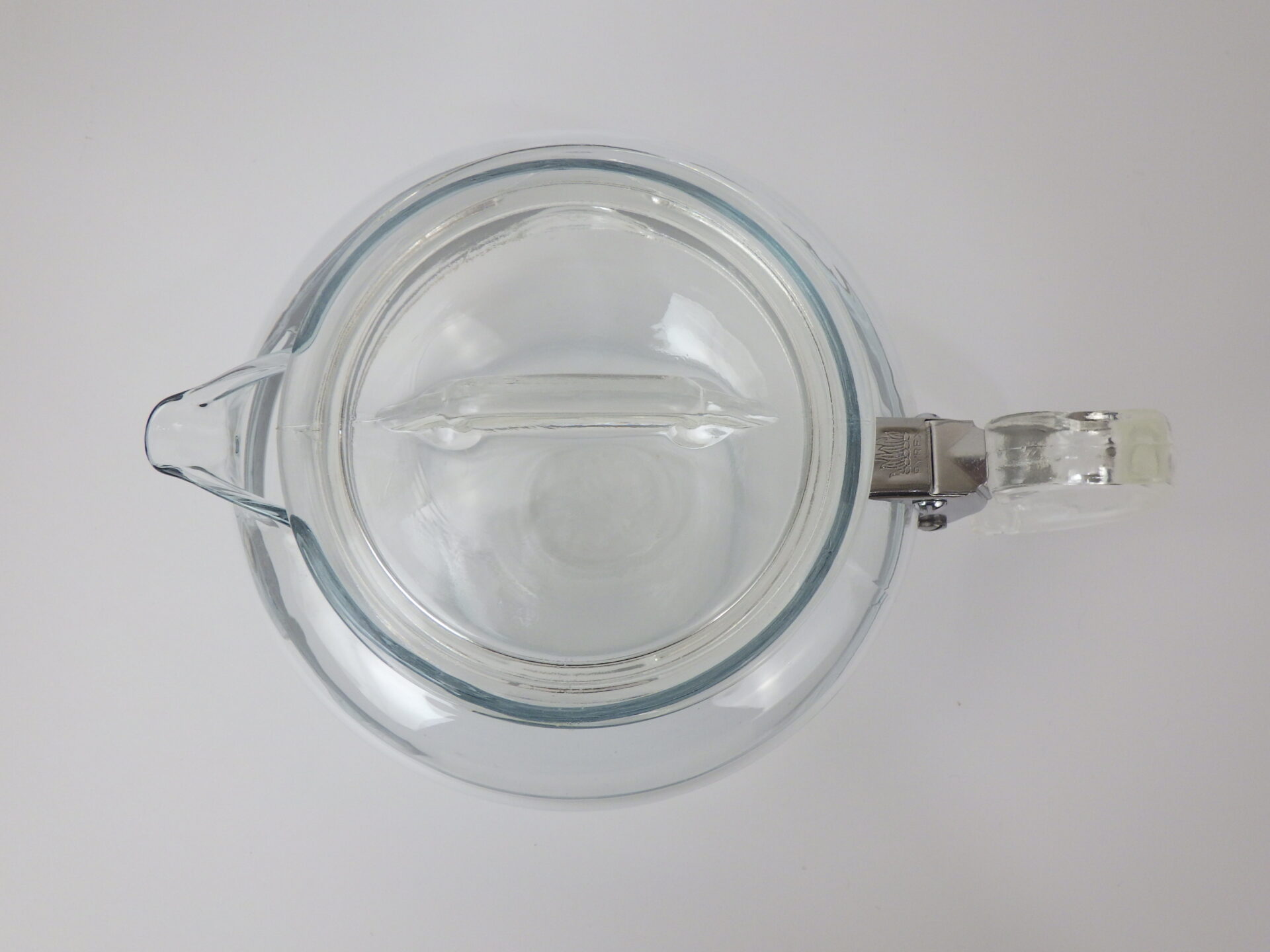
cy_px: 476
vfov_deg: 41.8
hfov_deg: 54.0
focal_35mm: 34
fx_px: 1247
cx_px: 635
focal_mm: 6.1
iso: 125
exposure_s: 1/100
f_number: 3.8
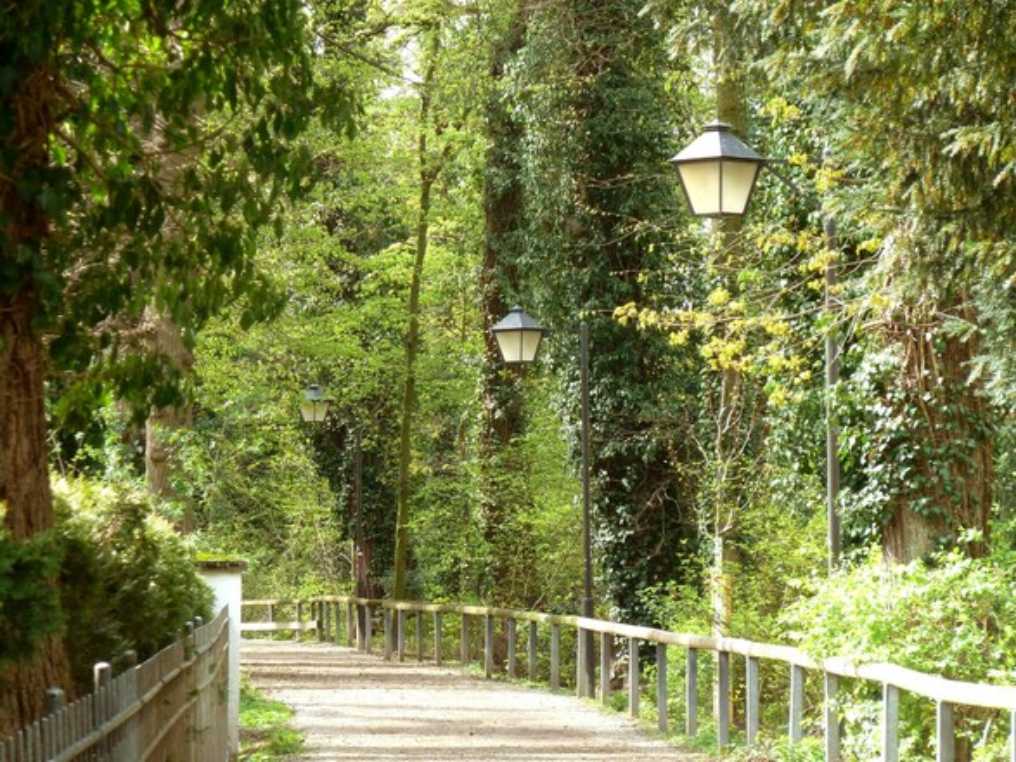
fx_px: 5341
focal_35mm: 182
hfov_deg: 10.9
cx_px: 508
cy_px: 381
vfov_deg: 8.2
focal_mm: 29.9
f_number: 4.5
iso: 125
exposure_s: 1/60
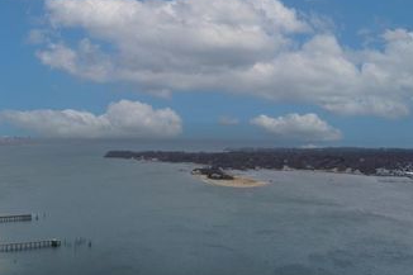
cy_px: 134
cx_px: 165
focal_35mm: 43
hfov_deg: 45.2
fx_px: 493
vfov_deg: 31.2
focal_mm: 10.26
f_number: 10
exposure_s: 1/160
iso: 100
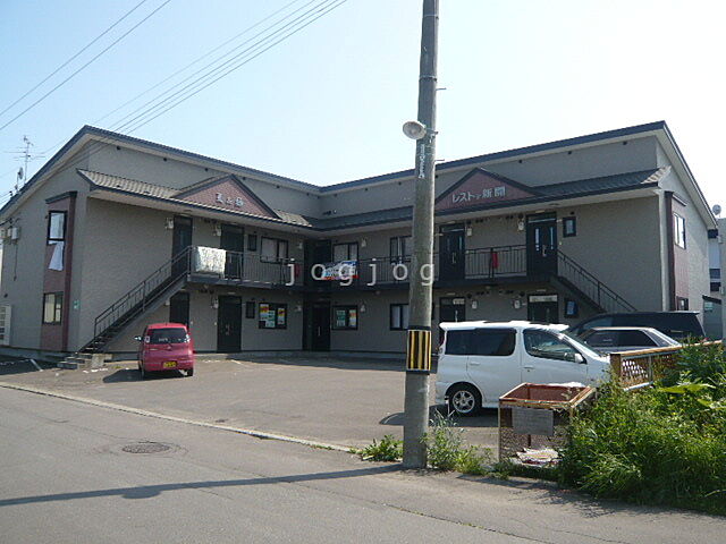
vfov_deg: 49.7
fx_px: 587
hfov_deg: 63.4
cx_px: 363
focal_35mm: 28
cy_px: 272
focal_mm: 4.6
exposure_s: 1/125
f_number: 8
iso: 100
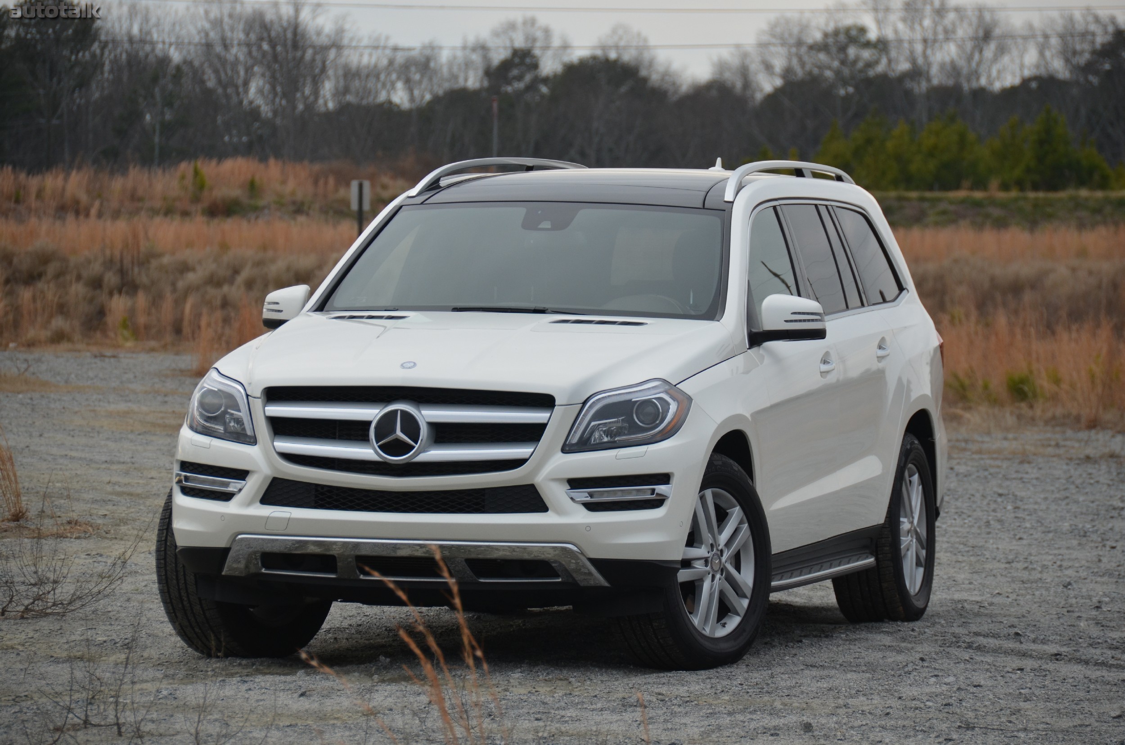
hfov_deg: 10.6
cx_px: 562
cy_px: 372
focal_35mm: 195
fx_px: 6081
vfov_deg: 7.0
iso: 400
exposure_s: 1/1000
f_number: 5.6
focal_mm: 130
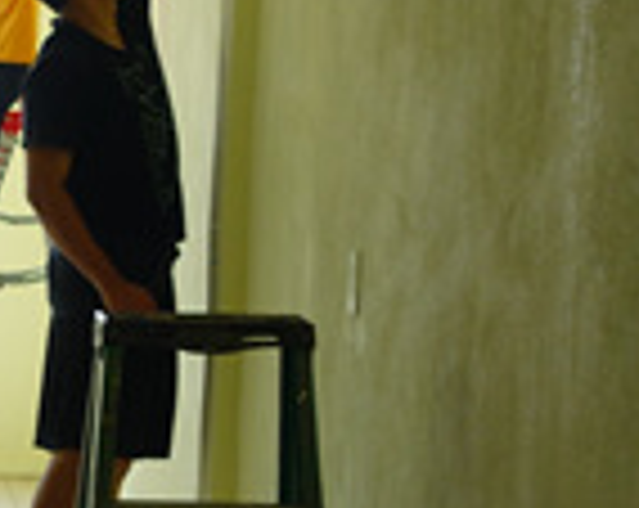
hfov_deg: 11.5
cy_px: 362
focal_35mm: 161
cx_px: -328
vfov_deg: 9.6
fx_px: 3039
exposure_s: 1/100
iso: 125
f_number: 3.2
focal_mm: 14.07
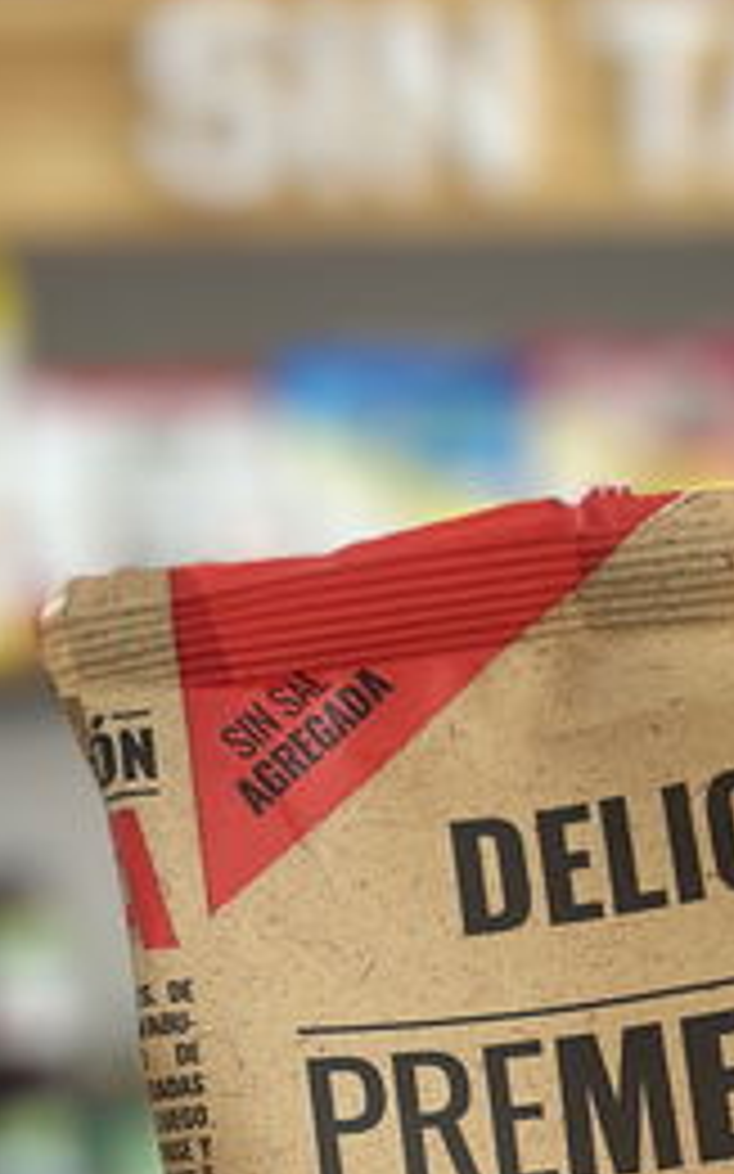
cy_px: 1167
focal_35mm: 104
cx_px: 648
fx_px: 3330
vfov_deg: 19.5
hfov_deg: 12.5
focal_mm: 6.86
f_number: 1.78
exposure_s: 1/60
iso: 125
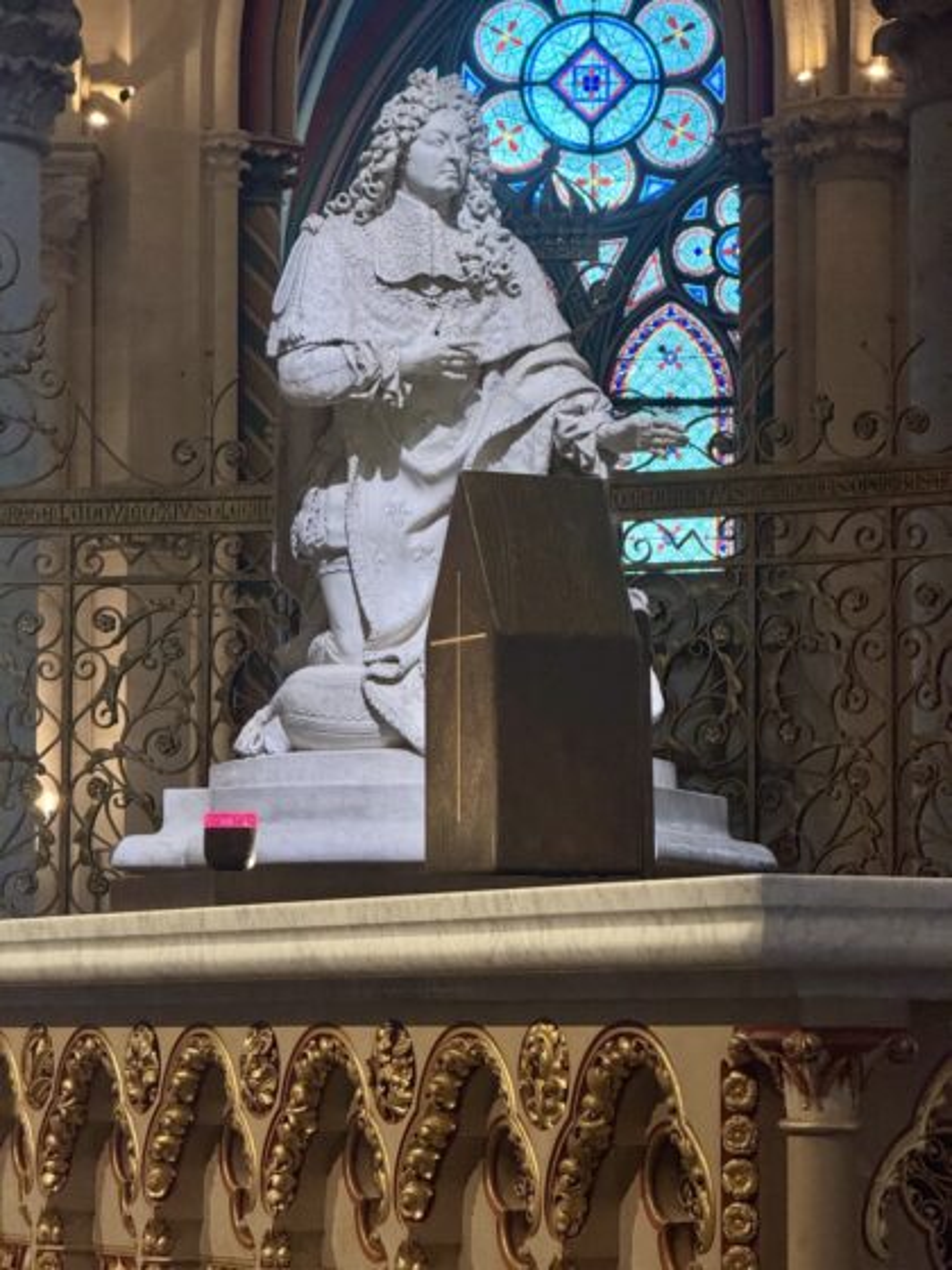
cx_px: 476
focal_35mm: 120
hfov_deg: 12.3
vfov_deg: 16.4
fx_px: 4400
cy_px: 635
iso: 250
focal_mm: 15.66
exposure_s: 1/71
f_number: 2.8
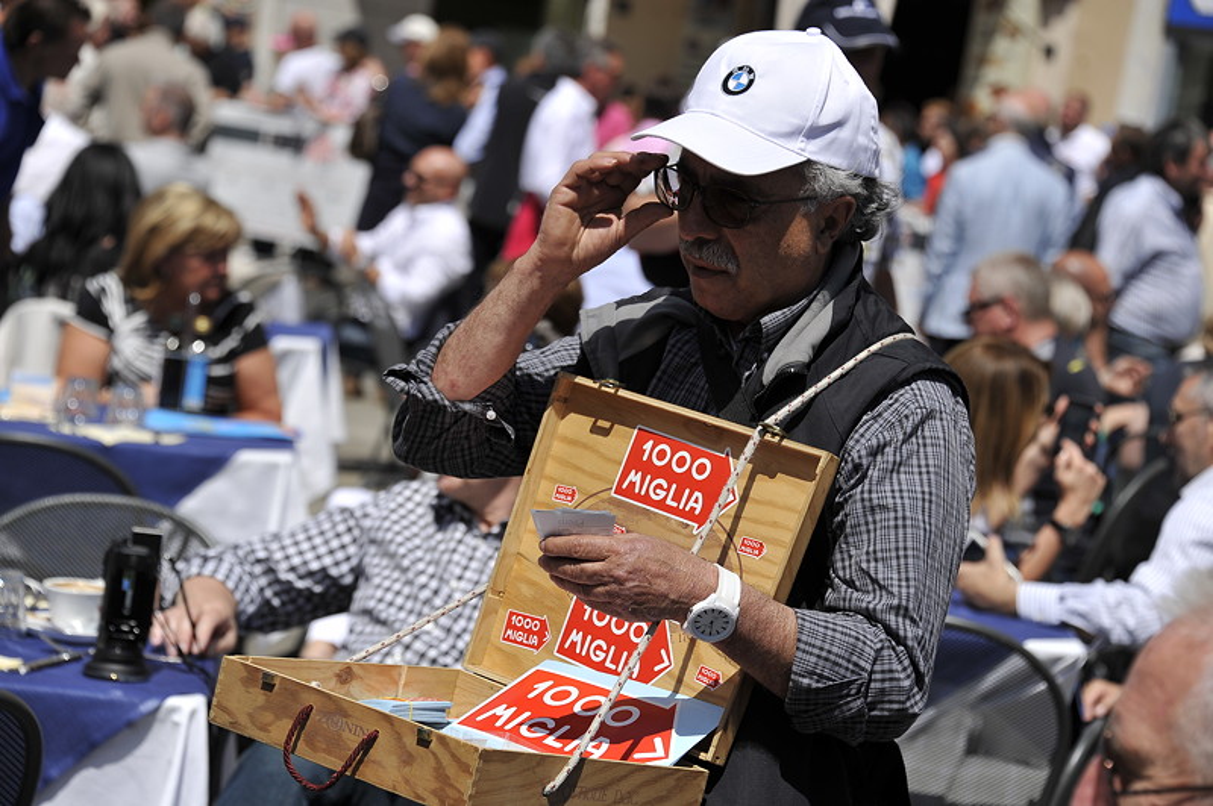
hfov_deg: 16.8
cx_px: 606
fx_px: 4107
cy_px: 403
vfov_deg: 11.2
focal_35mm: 122
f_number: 6.3
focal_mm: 122
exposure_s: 1/1250
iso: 200
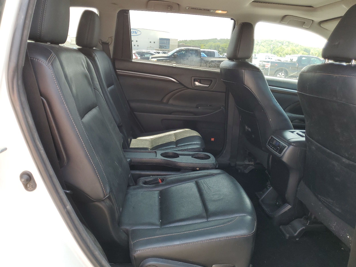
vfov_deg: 53.1
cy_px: 134
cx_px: 178
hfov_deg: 67.3
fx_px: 267
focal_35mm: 26
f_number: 1.5
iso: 50
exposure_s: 1/217
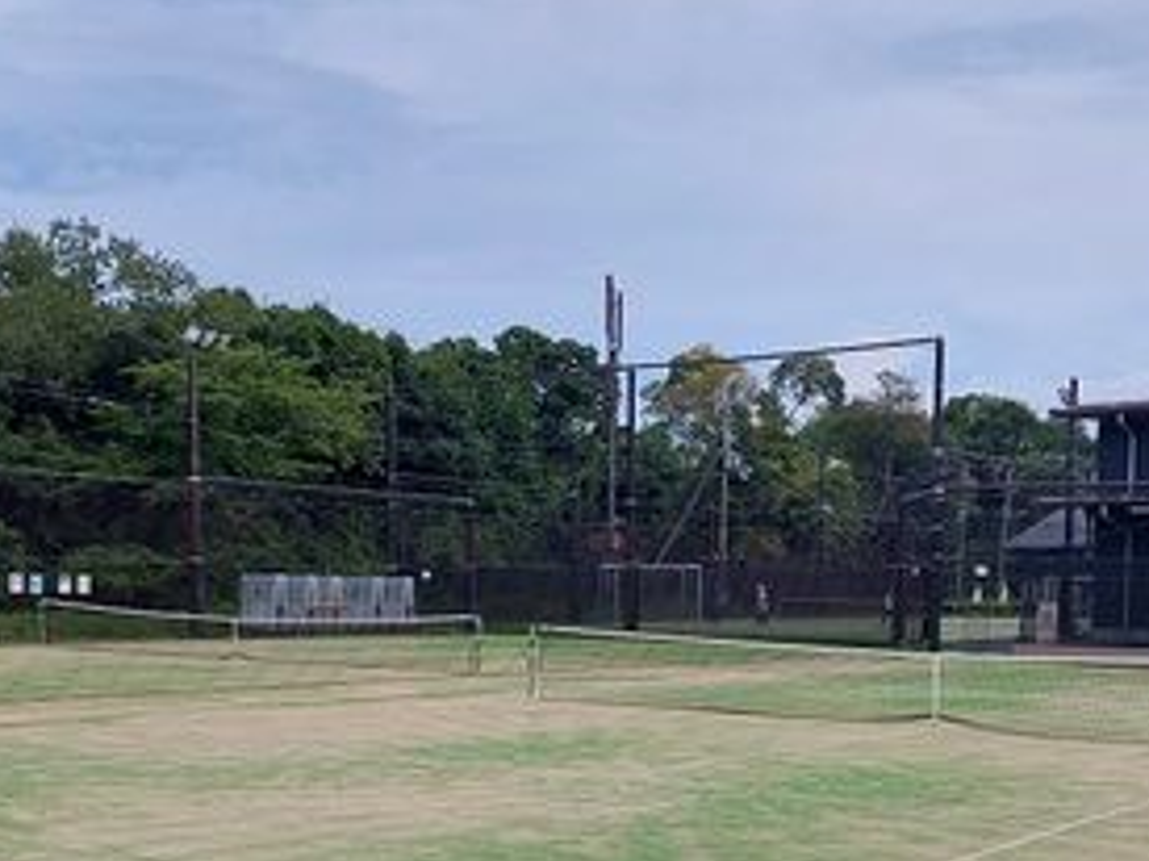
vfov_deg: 31.6
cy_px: 650
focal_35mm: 45
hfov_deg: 41.9
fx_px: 1493
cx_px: 689
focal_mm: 5.23
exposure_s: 1/1439
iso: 40
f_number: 1.8
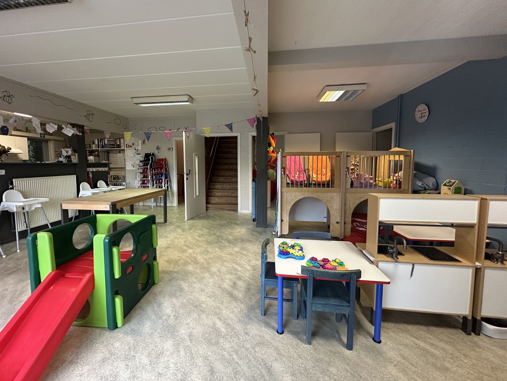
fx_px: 220
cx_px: 238
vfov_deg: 81.7
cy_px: 181
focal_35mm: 15
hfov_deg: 98.1
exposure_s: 1/50
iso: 400
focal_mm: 2.22
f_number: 2.2
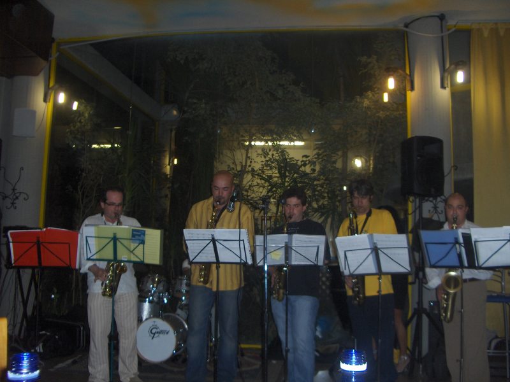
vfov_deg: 40.7
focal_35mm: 35
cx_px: 255
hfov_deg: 52.6
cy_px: 191
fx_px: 516
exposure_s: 1/60
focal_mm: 5.8
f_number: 2.6
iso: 100
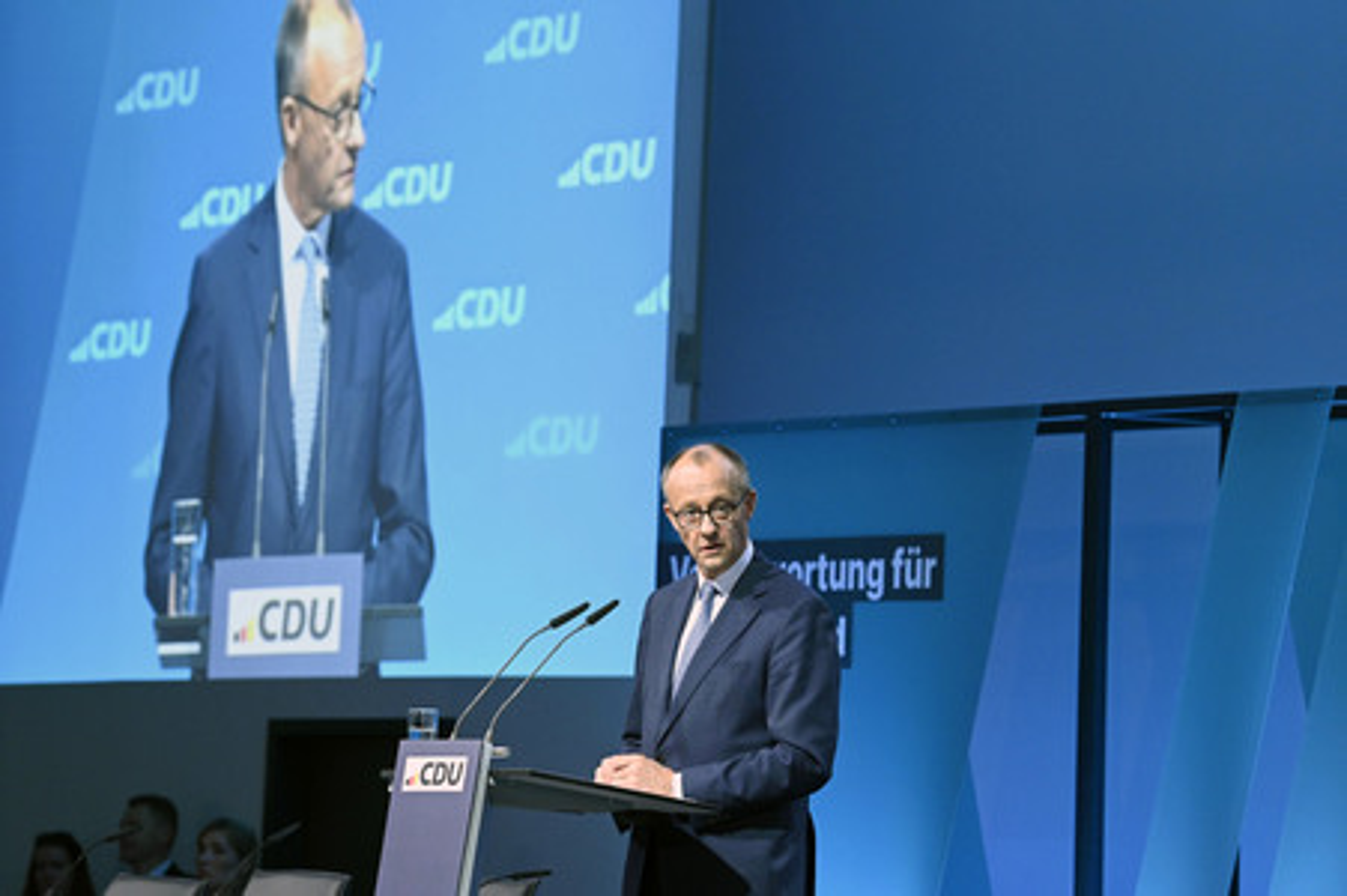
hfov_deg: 10.3
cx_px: 674
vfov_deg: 6.9
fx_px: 7478
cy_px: 448
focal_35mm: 200
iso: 5000
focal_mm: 200
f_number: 6.3
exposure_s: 1/400
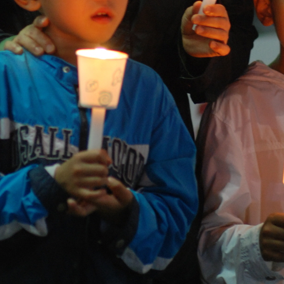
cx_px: 127
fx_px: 2600
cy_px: 0
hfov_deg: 6.3
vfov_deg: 6.2
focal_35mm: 280
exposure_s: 1/50
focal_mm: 85
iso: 640
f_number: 1.8
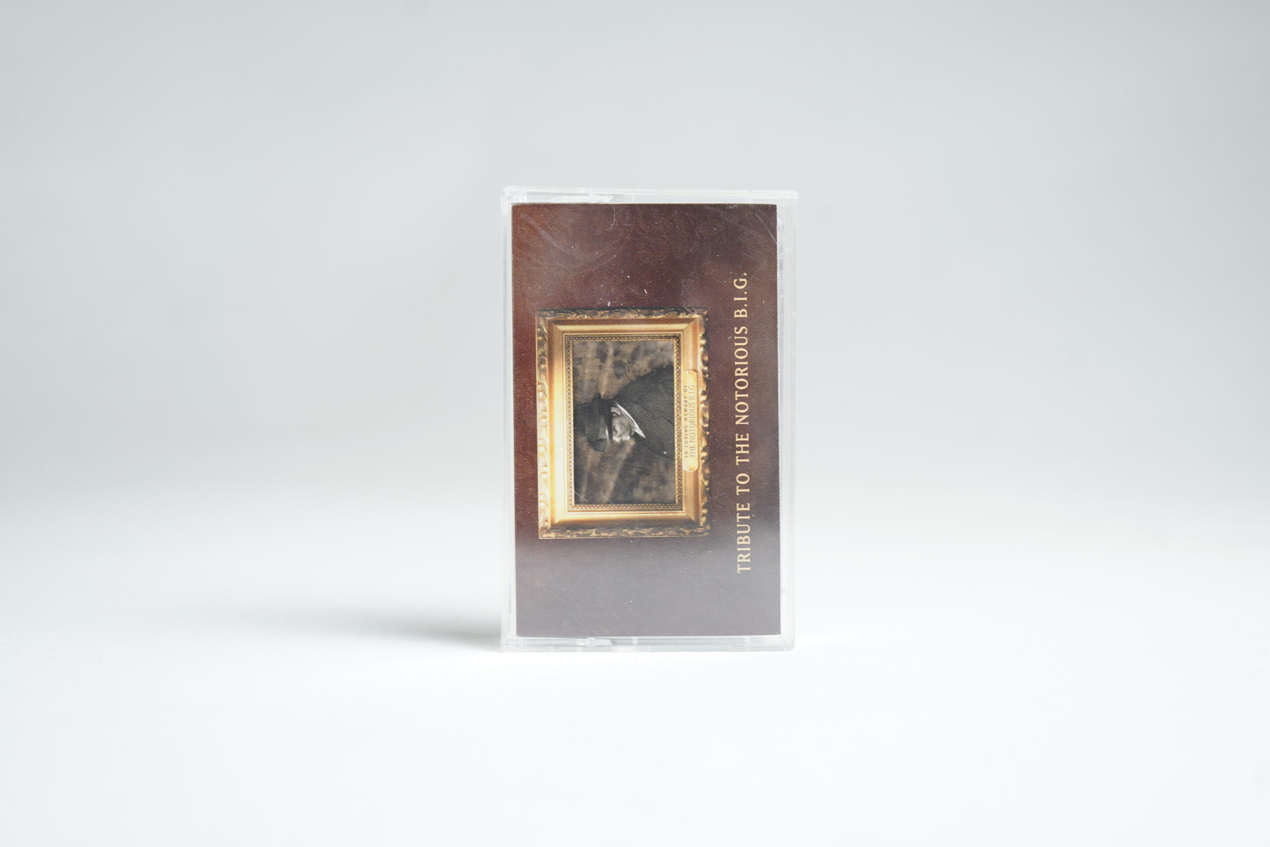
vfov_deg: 35.9
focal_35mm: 37
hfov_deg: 51.9
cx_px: 635
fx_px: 1305
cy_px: 424
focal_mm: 37
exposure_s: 1/40
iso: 200
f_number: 4
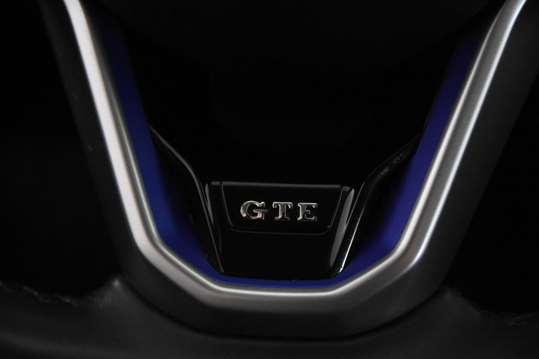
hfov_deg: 19.5
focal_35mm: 105
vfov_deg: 13.0
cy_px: 180
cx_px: 270
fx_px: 1572
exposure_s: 1/125
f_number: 4
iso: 8000
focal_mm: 70
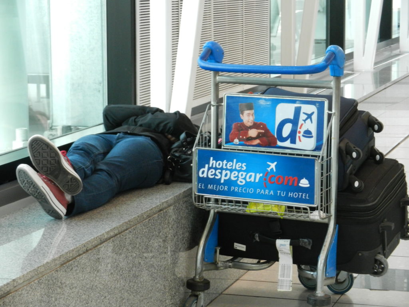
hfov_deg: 18.5
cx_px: 204
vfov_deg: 14.0
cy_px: 154
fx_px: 1252
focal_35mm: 106
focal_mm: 19.1
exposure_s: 1/125
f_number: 5
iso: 640
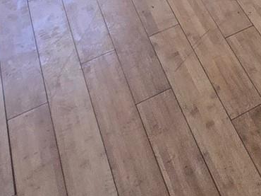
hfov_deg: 21.3
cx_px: 423
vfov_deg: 14.7
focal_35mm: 72
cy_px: -250
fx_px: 543
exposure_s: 1/60
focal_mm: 2.2
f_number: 2.2
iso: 200
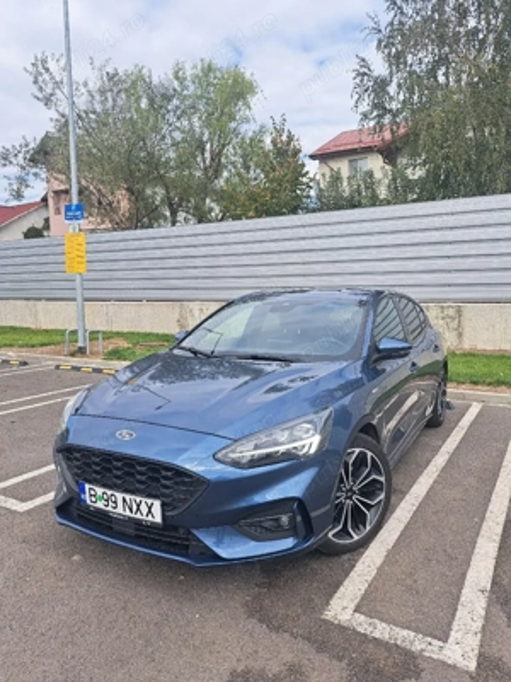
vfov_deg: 71.6
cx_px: 256
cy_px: 341
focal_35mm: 24
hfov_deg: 56.8
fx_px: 472
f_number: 1.8
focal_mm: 5.23
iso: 50
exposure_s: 1/667
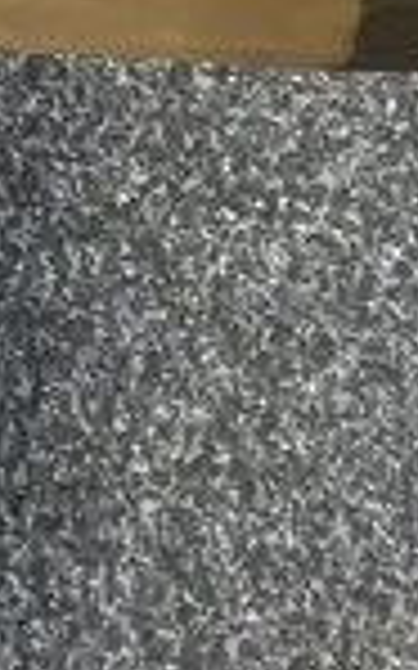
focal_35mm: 204
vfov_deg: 9.0
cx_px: -27
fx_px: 3722
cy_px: -1079
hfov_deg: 6.4
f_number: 1.8
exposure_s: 1/50
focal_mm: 3.99
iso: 250
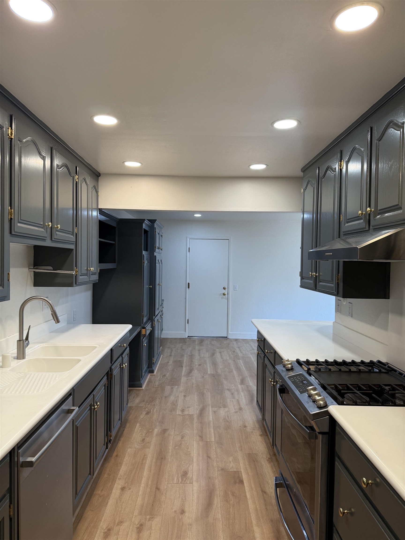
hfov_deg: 56.8
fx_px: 374
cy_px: 270
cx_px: 202
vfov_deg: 71.6
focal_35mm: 24
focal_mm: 6.76
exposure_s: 1/120
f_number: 1.78
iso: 125
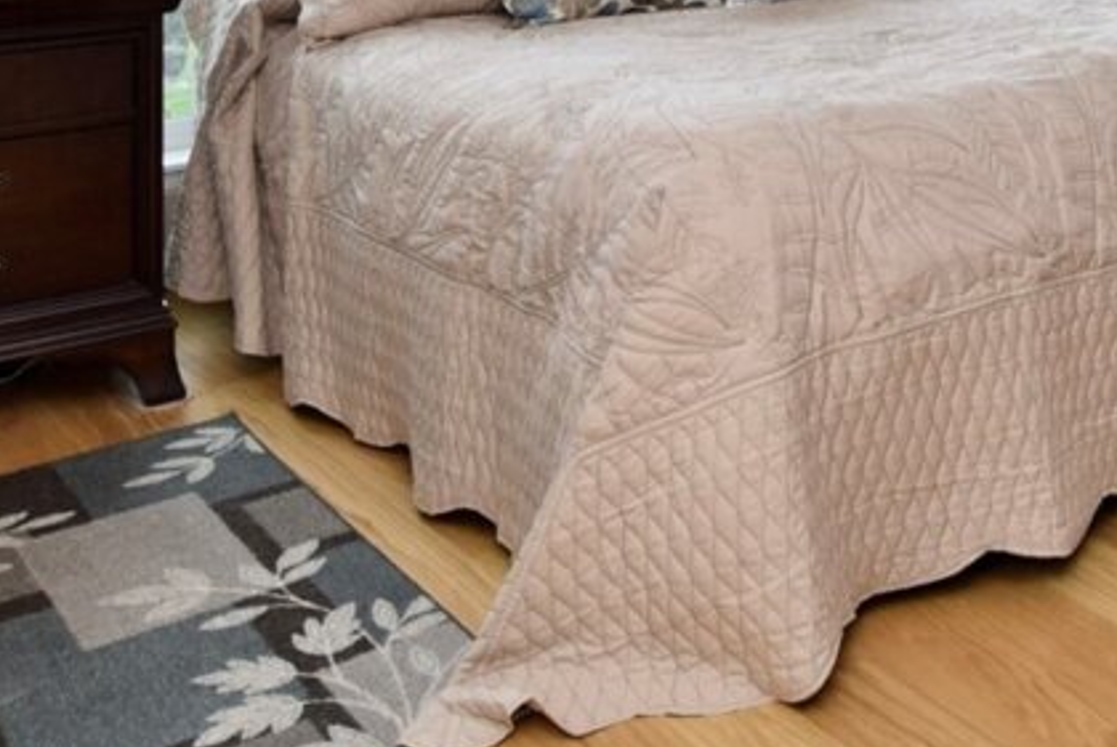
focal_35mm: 50
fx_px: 1553
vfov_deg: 22.9
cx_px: 875
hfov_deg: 38.3
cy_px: -314
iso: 400
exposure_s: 1/160
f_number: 6.3
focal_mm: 10
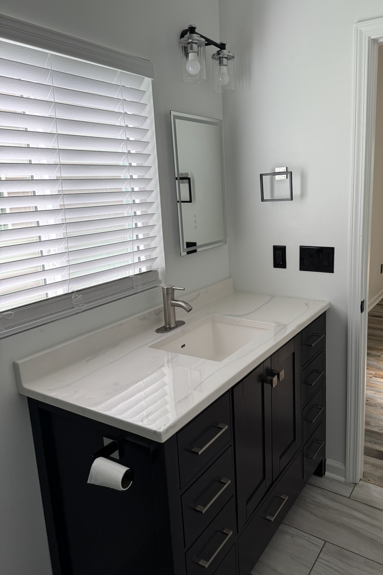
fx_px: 431
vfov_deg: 67.4
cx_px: 233
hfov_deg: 47.6
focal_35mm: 27
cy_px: 278
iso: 160
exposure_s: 1/121
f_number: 1.78
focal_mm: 6.76
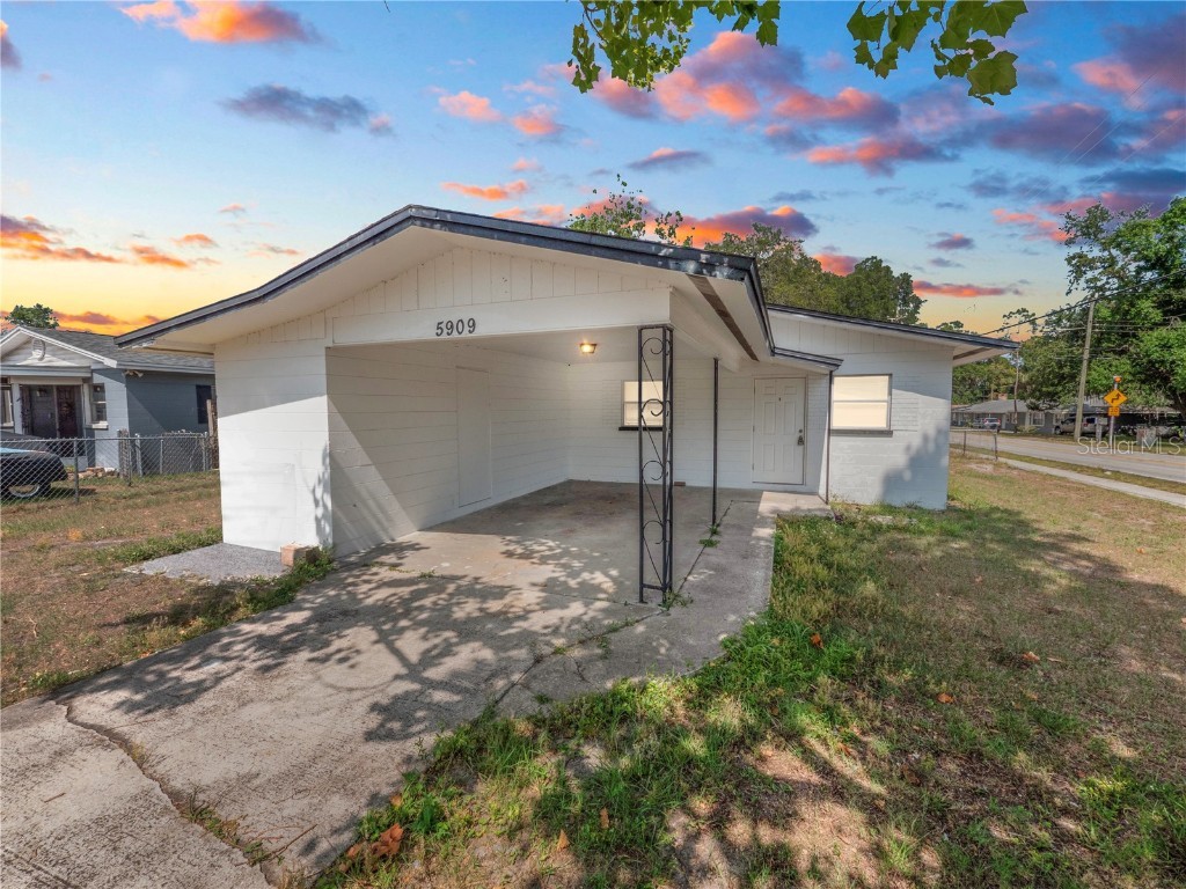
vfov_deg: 85.7
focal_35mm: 14
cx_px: 593
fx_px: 480
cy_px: 444
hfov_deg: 102.1
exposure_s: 1/250
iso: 250
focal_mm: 7
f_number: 11
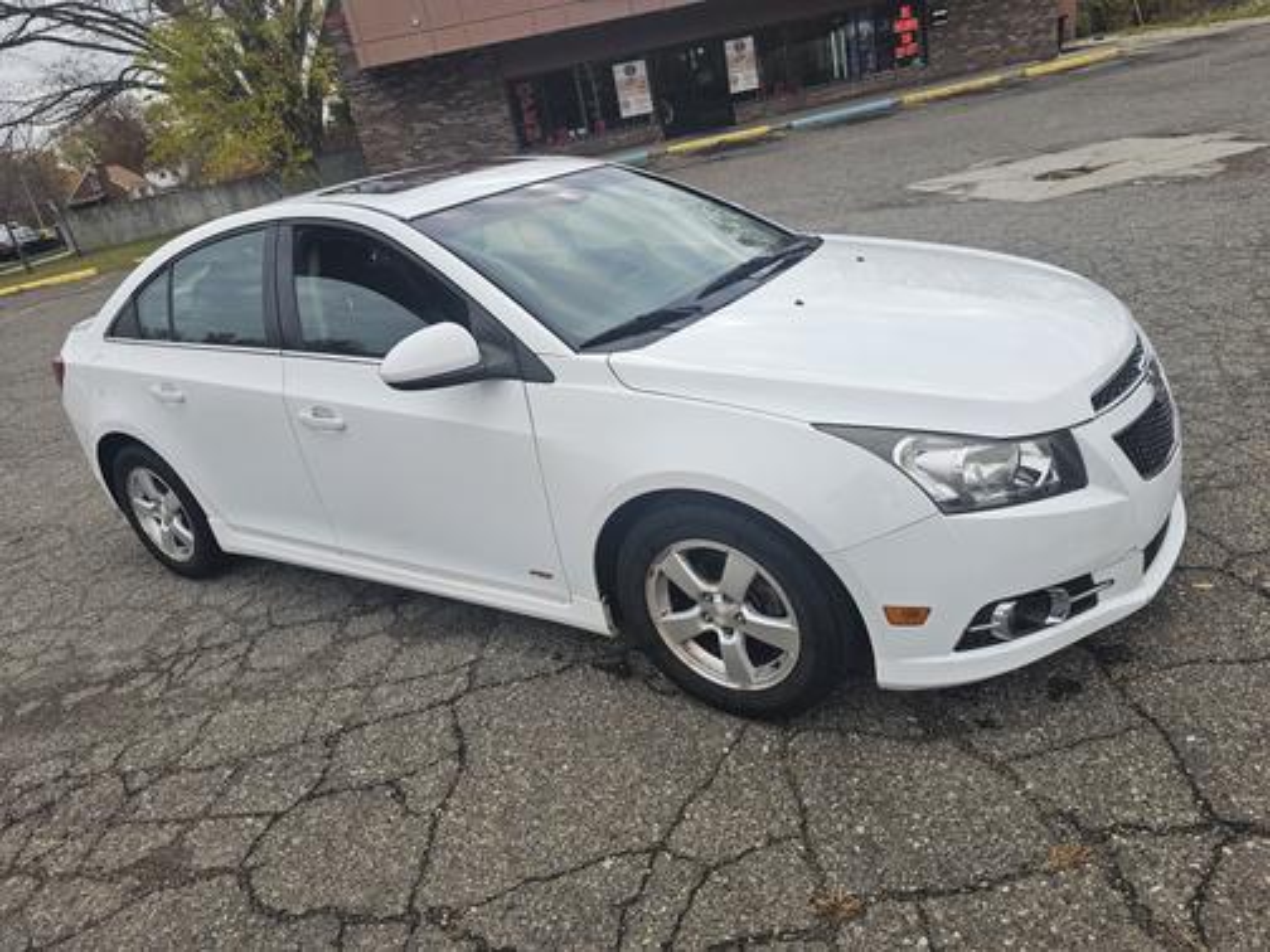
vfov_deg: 58.9
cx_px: 635
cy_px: 476
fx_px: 844
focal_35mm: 23
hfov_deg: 73.9
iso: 20
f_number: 1.7
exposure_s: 1/180
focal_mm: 6.3
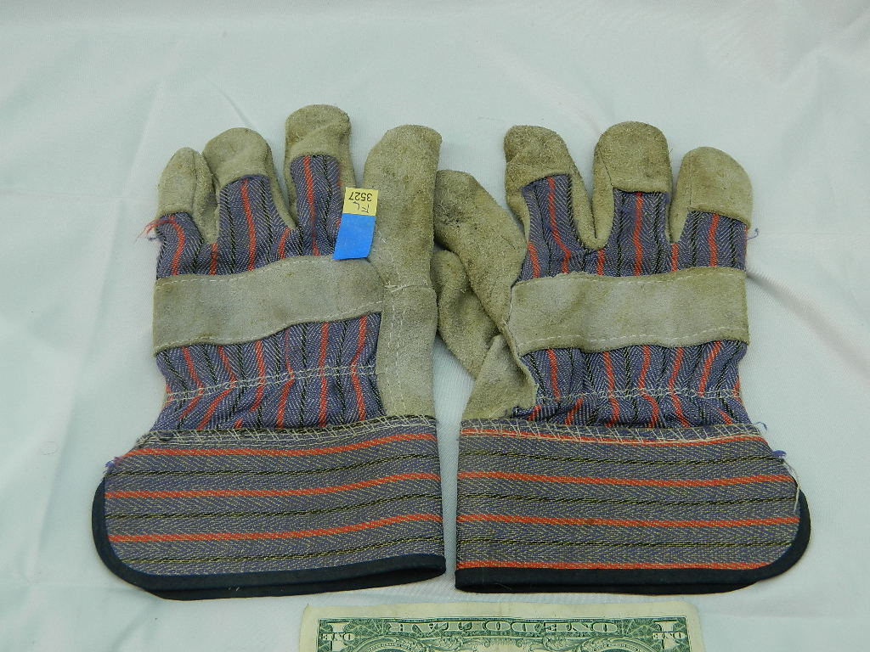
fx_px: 1181
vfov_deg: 30.9
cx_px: 435
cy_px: 326
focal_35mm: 47
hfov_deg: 40.4
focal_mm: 8.4
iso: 80
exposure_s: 1/50
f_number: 3.6
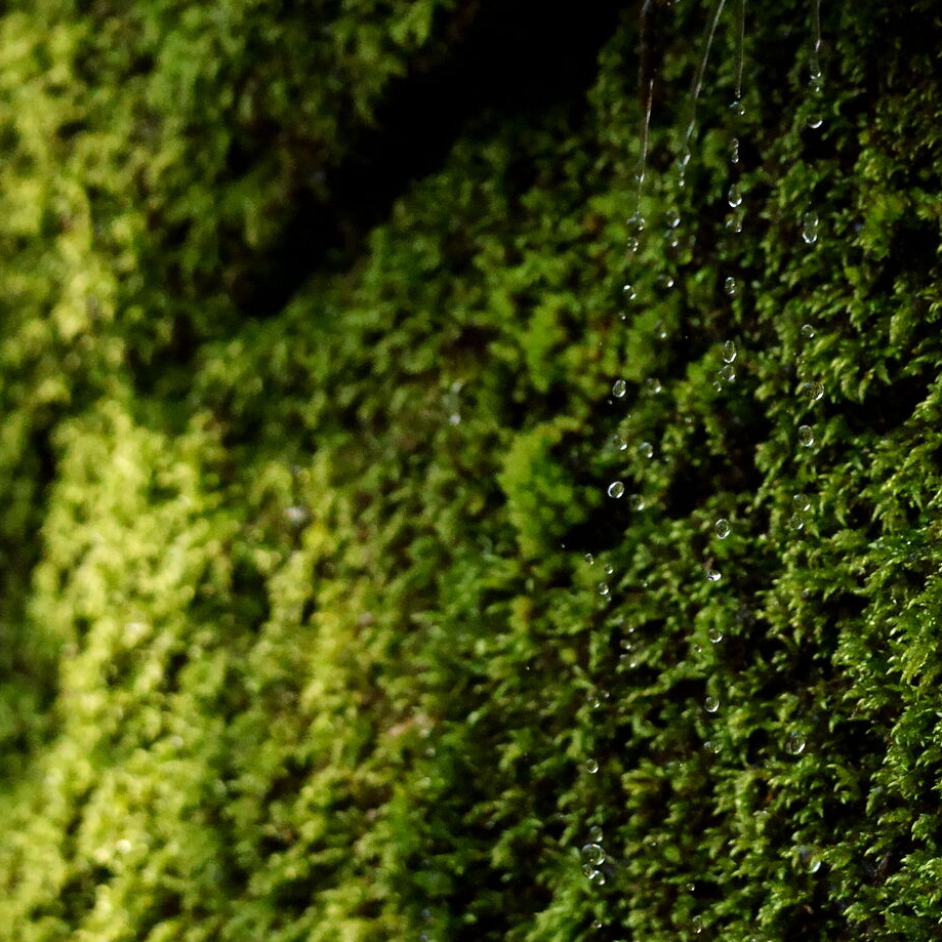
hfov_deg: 6.0
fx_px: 9028
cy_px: 462
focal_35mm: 293
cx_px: 546
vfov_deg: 6.0
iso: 6400
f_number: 5.6
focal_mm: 132.1
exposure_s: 1/6400
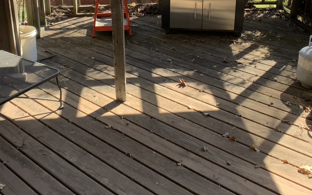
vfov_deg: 20.6
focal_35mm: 62
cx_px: 147
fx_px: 527
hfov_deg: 33.0
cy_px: 31
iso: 16
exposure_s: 1/169
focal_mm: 3
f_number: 1.8
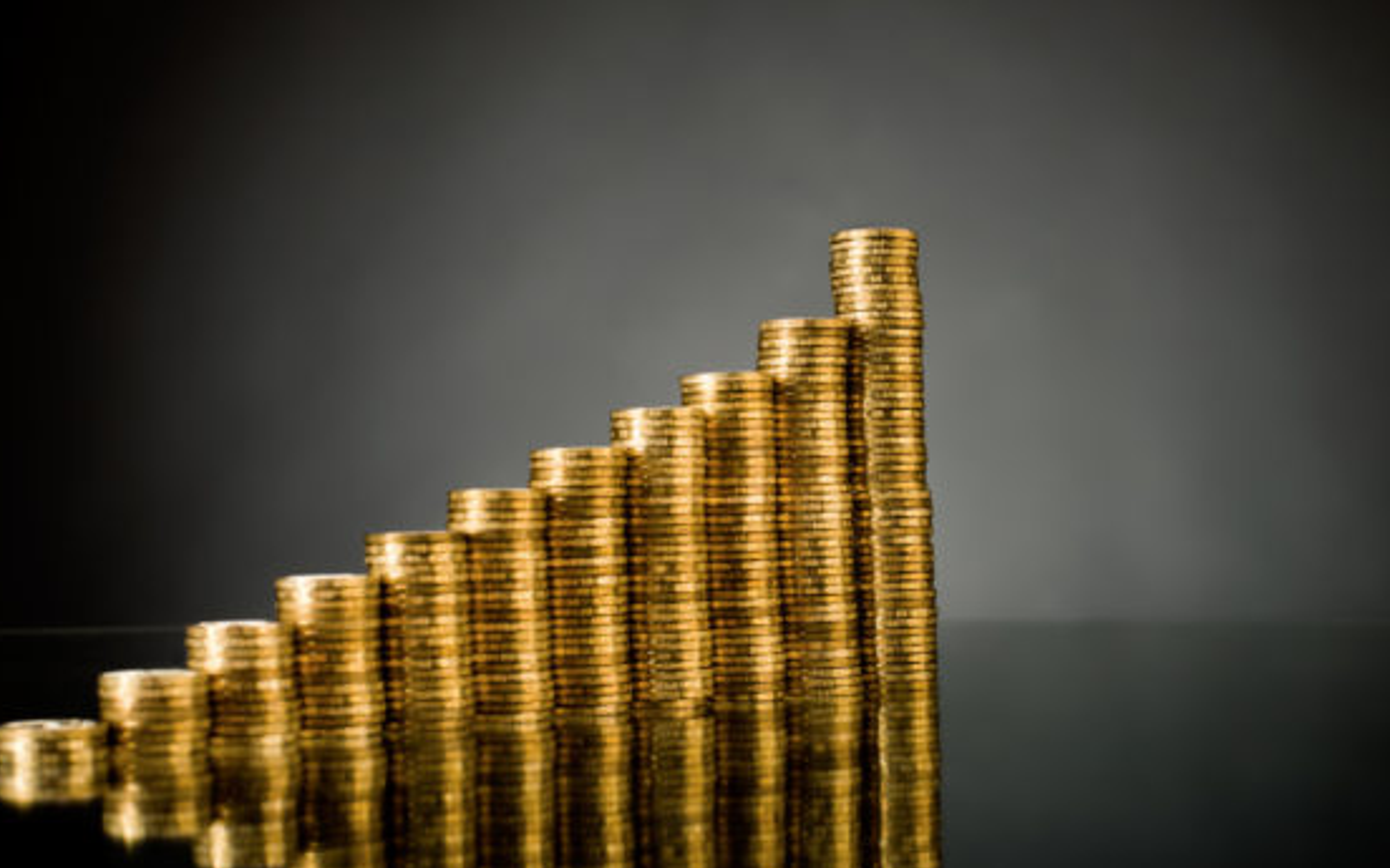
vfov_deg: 21.6
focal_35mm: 60
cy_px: 382
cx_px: 760
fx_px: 2273
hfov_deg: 34.0
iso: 100
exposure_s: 1/200
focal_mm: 50
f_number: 9
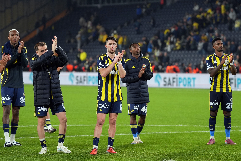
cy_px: 80
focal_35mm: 193
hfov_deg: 10.7
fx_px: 1292
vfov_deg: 7.1
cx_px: 120
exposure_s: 1/1250
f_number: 2.8
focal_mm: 129
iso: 1600
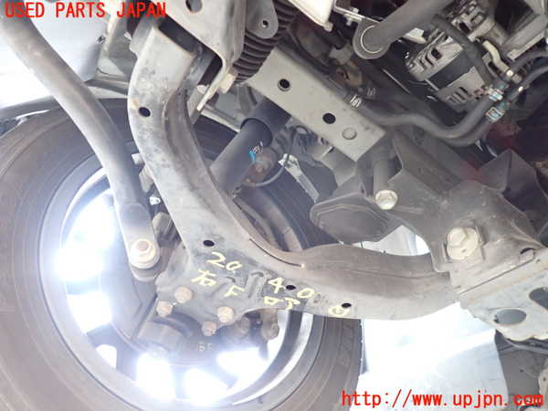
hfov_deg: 69.4
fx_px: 396
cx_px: 274
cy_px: 206
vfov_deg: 54.9
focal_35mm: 25
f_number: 2
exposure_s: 1/30
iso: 400
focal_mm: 4.5
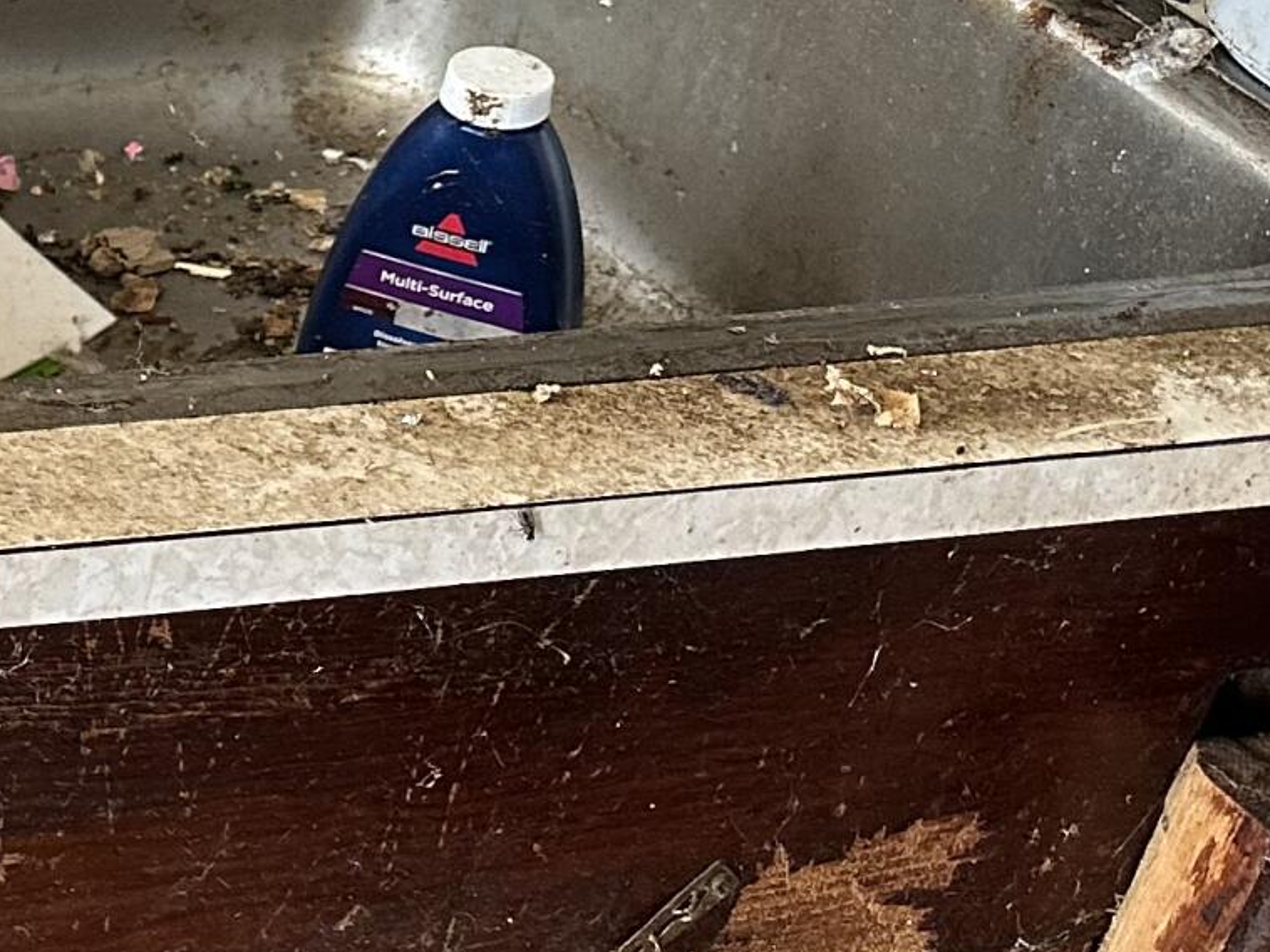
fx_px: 3484
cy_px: 302
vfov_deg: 15.5
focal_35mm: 95
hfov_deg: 16.3
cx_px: -1201
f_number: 1.78
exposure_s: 1/102
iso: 250
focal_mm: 6.86
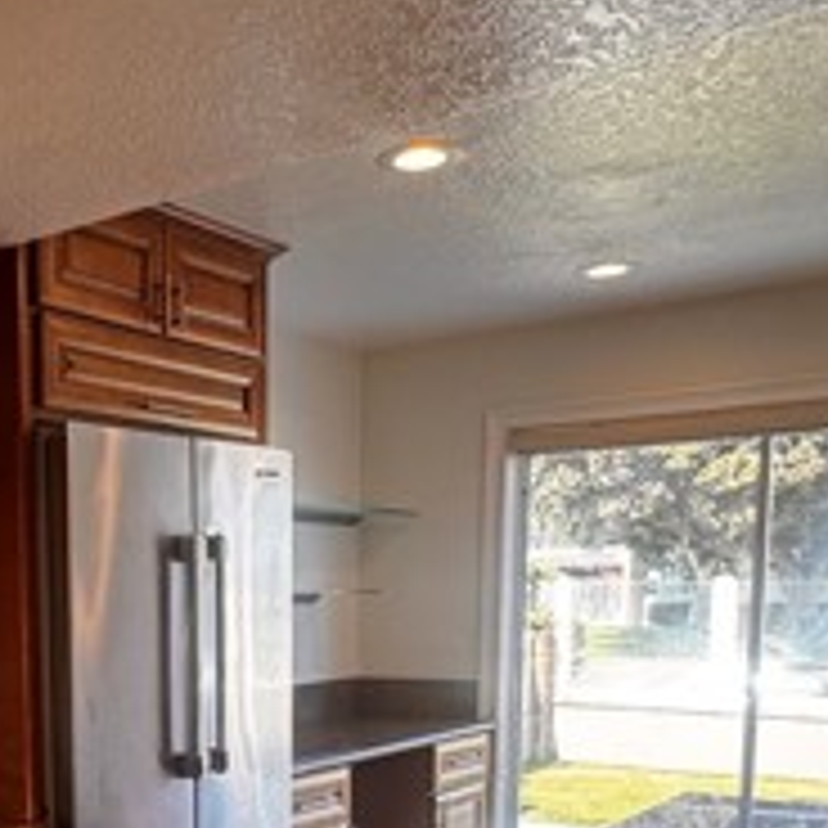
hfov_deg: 37.2
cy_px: 734
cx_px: 122
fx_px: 1164
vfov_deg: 36.9
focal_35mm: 43
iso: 160
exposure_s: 1/120
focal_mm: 2.22
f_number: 2.2
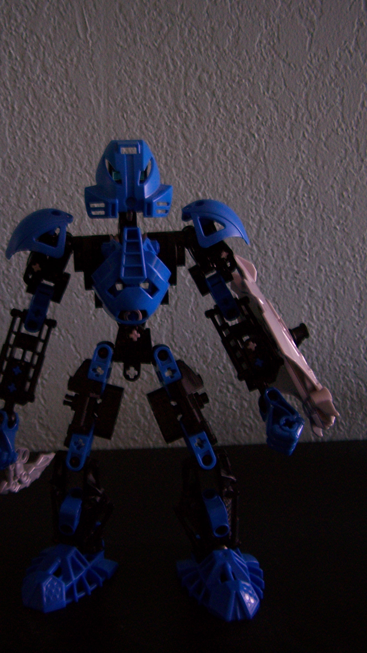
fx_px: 727
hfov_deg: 28.2
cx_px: 127
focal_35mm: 42
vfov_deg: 48.4
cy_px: 331
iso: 160
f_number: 2.8
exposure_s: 1/8
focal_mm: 6.3
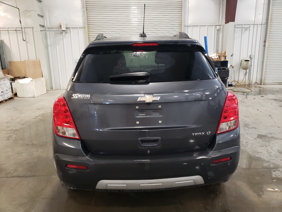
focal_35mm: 26
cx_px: 141
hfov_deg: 67.3
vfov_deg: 53.1
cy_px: 106
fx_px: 212
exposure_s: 1/40
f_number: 1.5
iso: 292
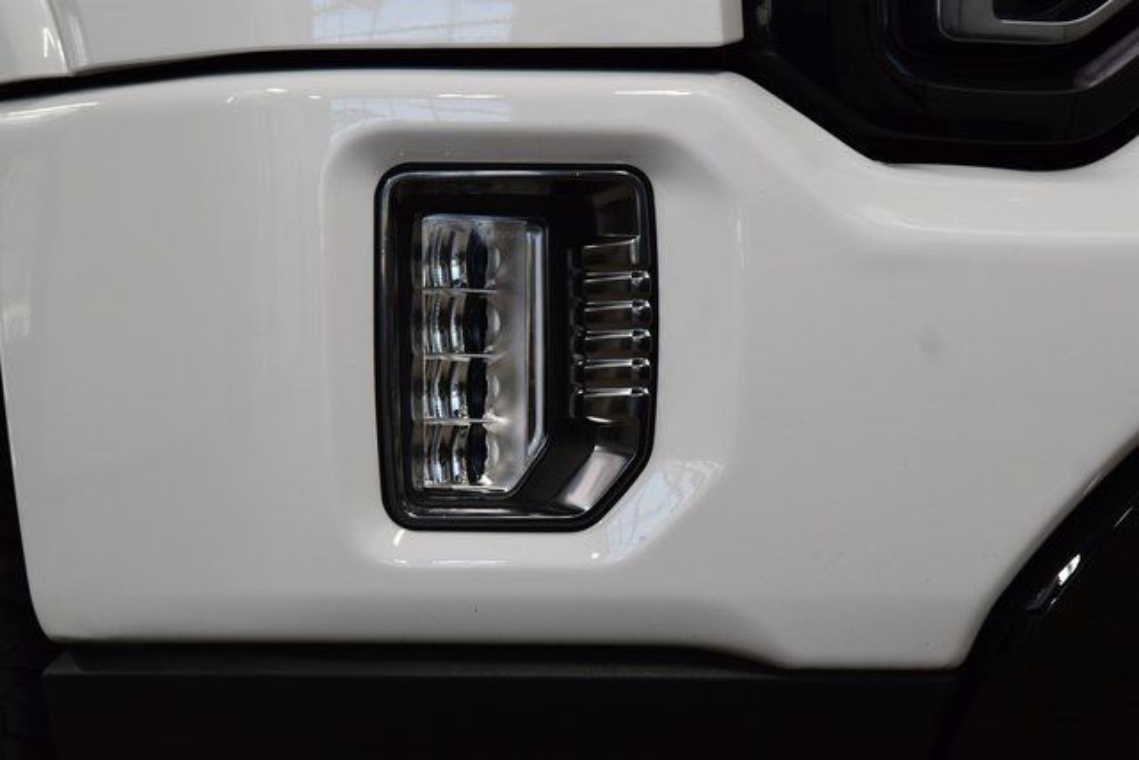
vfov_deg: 13.0
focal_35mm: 105
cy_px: 380
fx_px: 3323
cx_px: 570
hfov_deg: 19.5
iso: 1600
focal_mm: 70
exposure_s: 1/125
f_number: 7.1
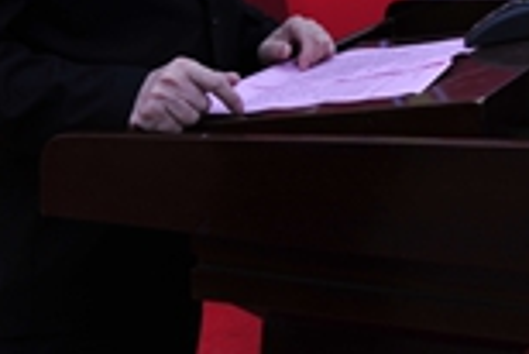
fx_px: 1191
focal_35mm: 81
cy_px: -192
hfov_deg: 22.5
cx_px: 684
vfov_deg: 15.5
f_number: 10
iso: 200
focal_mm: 24
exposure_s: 1/100
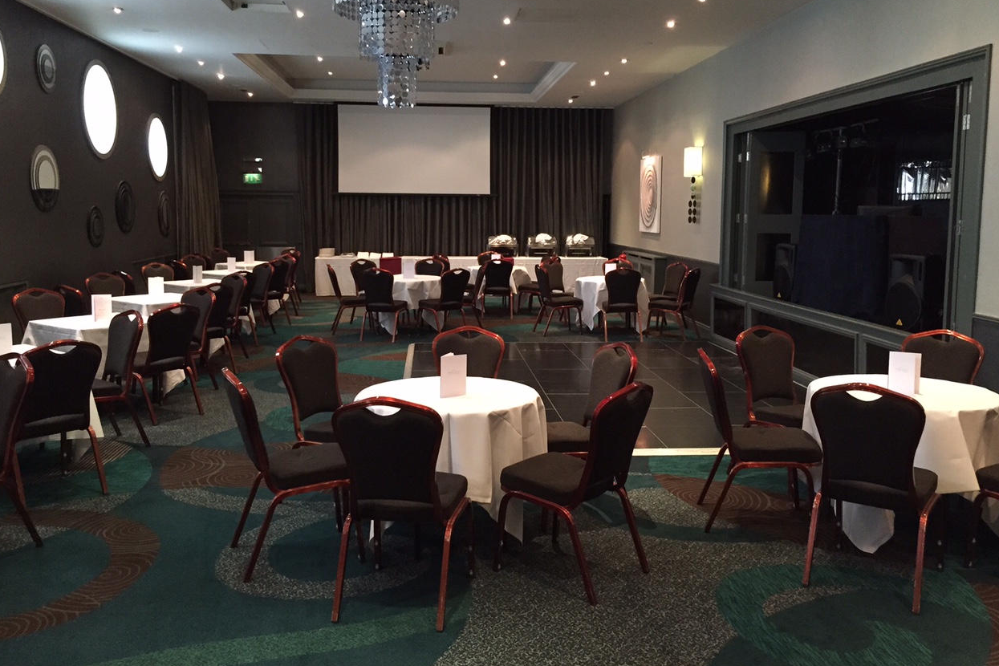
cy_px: 296
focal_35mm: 31
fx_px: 860
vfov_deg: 42.3
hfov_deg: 60.3
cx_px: 497
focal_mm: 4.15
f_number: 2.2
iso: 250
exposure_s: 1/15
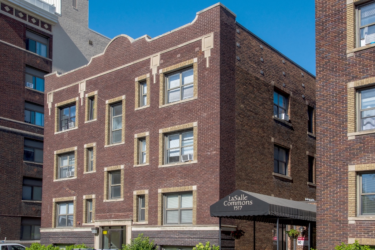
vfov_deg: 33.4
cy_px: 125
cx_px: 188
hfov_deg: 48.4
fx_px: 417
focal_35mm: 40
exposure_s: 1/400
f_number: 10
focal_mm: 40
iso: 200
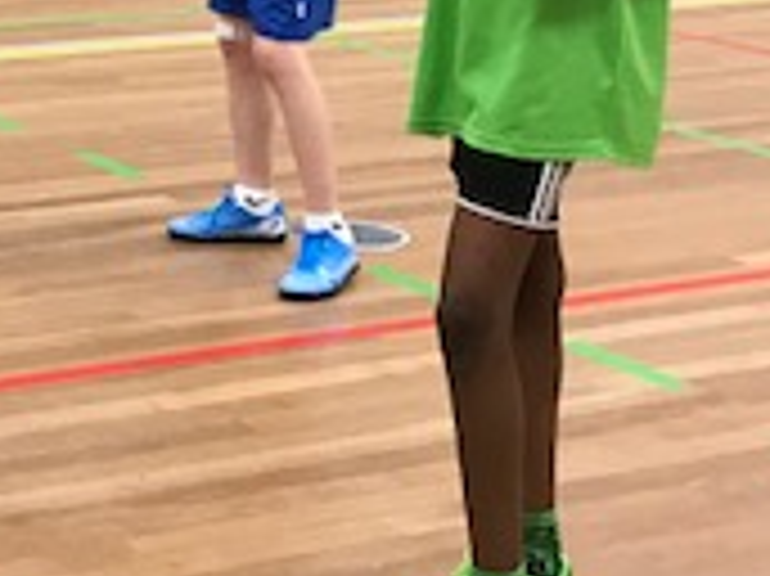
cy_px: -302
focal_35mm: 105
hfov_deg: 17.5
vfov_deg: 13.3
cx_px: -257
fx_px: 2334
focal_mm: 3.99
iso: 50
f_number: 1.8
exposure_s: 1/17
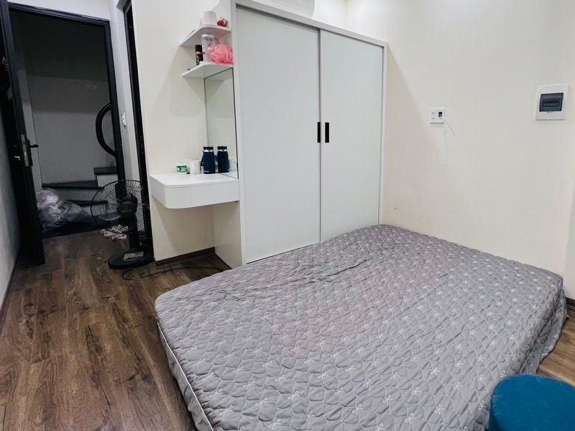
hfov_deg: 89.2
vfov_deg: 74.1
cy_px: 178
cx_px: 360
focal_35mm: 17
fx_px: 282
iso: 125
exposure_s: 1/100
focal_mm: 1.57
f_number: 1.8
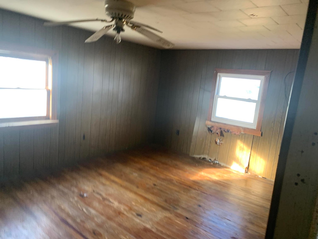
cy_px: 120
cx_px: 159
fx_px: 239
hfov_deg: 67.3
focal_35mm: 26
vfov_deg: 53.1
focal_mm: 4.25
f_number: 1.8
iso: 125
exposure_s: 1/60
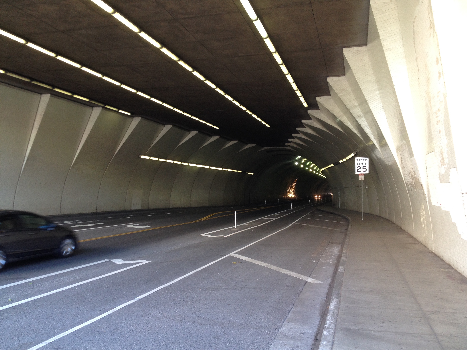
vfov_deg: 40.7
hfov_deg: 52.6
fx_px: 472
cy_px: 175
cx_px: 234
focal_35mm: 35
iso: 50
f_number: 2.4
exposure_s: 1/40
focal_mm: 4.28
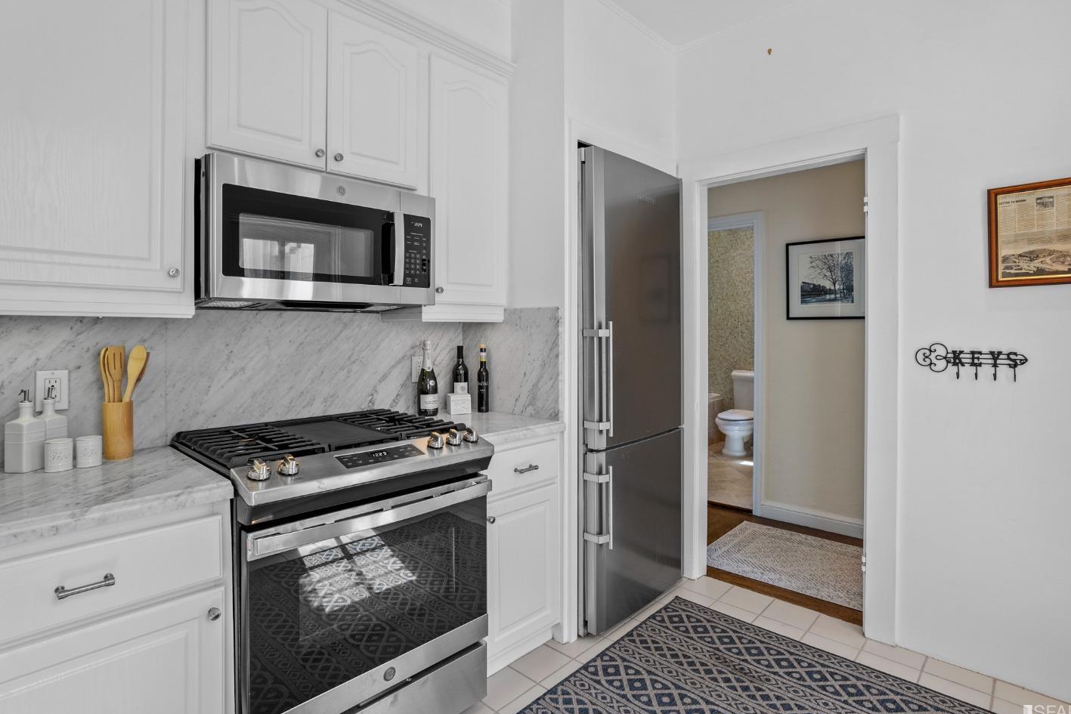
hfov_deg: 90.0
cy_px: 346
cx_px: 555
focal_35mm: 18
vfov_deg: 67.4
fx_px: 536
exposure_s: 1/50
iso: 800
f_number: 8
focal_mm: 17
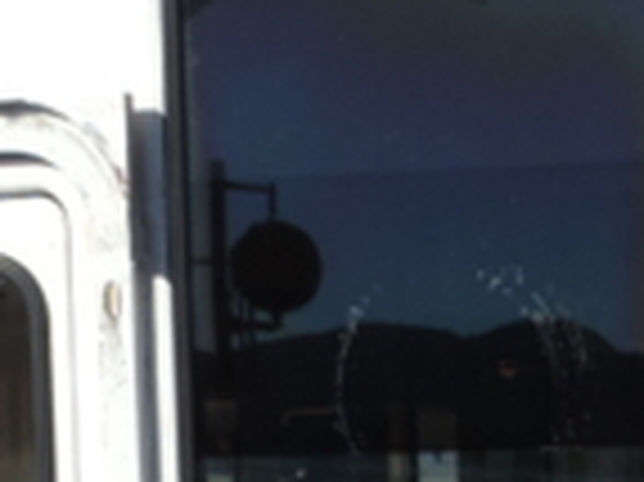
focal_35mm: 196
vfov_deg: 7.3
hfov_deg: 10.0
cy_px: 910
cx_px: 712
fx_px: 3643
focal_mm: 6.2
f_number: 3.3
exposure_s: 1/1000
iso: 80
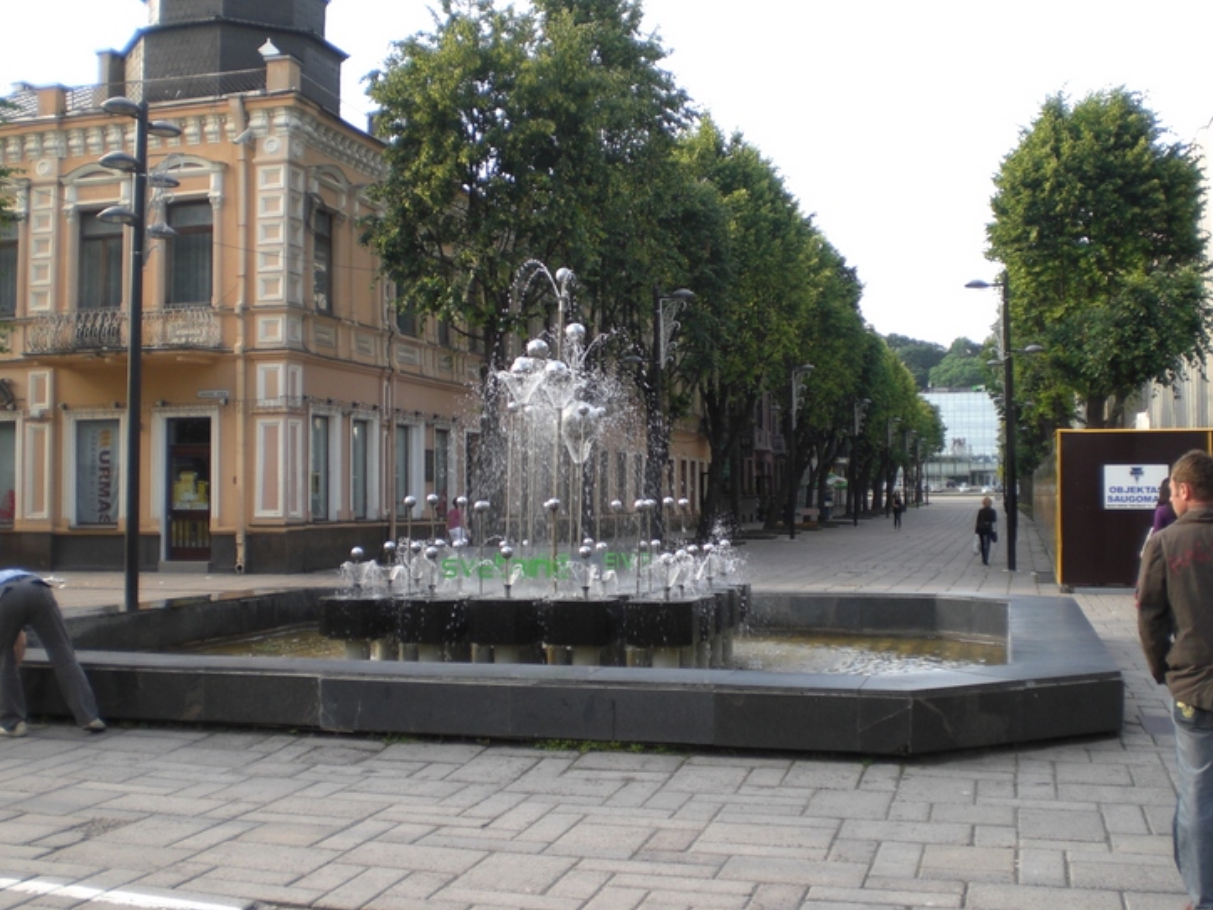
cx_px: 570
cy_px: 452
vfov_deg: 34.3
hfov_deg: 44.8
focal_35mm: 42
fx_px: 1472
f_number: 3.1
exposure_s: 1/125
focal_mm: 6.3
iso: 50
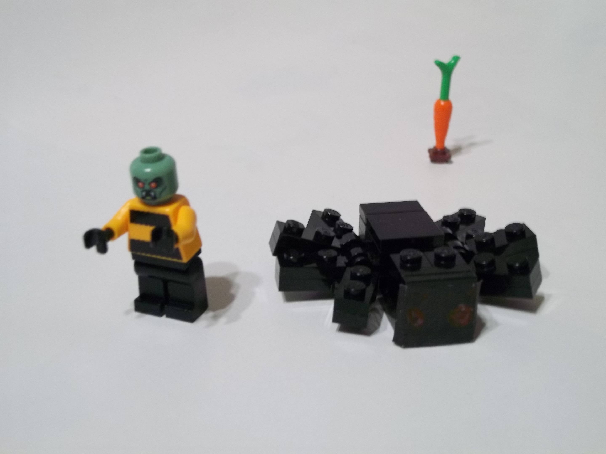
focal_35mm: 49
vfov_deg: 29.7
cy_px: 227
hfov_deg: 38.9
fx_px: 858
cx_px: 303
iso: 160
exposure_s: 1/10
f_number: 3.6
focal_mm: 8.8
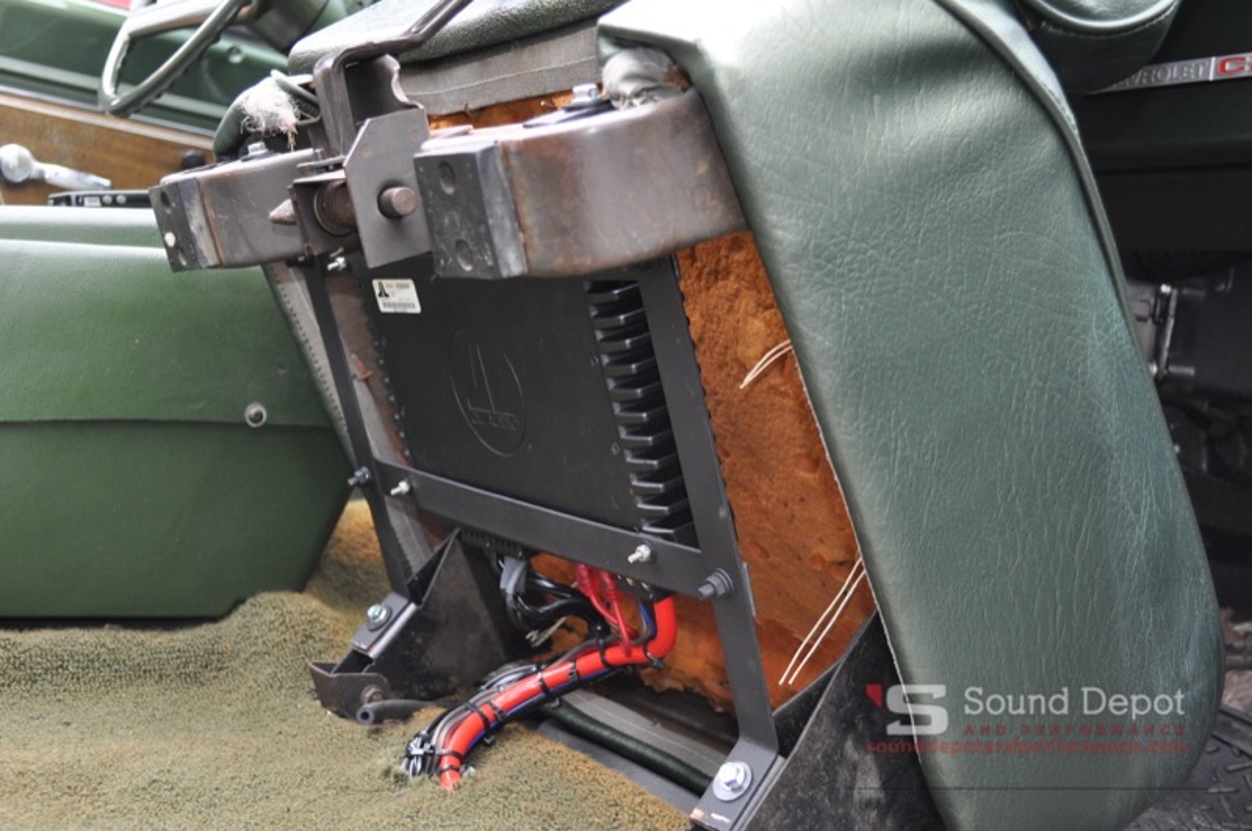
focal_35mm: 42
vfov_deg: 31.8
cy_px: 416
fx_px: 1459
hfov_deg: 46.5
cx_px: 626
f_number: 4.5
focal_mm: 28
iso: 800
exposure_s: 1/100
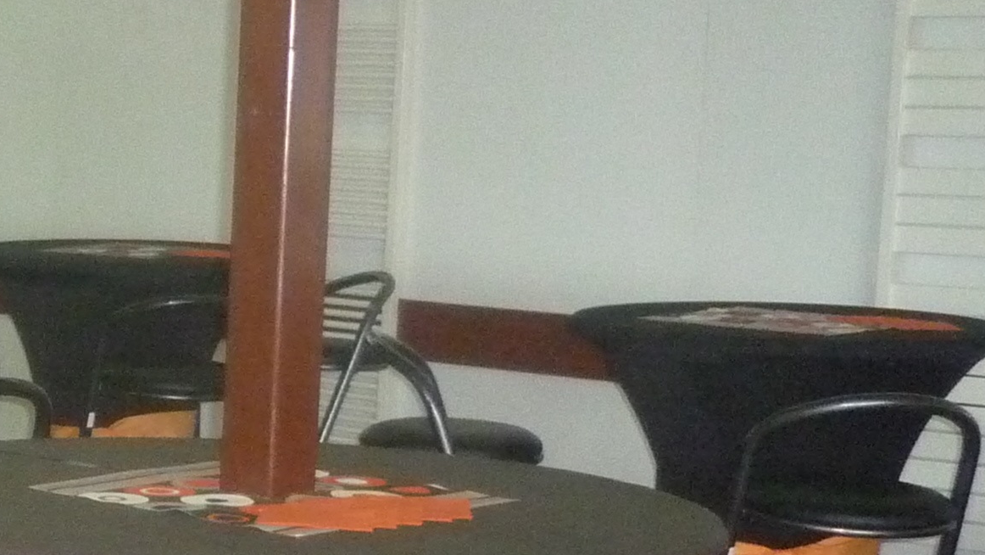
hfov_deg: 19.1
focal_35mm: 101
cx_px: -391
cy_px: 488
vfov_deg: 11.9
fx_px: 2638
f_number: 2.8
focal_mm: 5.5
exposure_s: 1/30
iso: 640
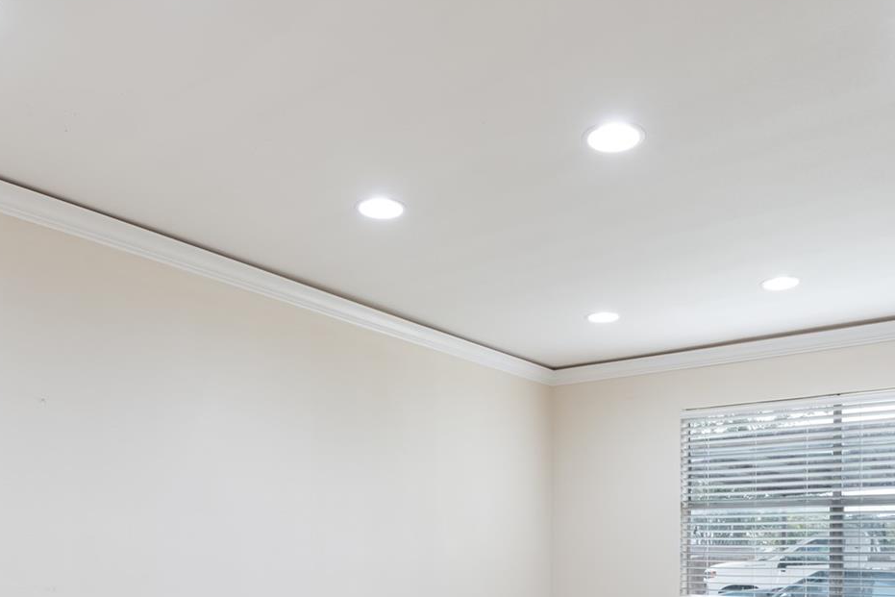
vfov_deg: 37.1
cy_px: 550
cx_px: 495
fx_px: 820
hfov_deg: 57.1
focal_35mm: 33
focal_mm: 15
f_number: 8
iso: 400
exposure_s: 1/6
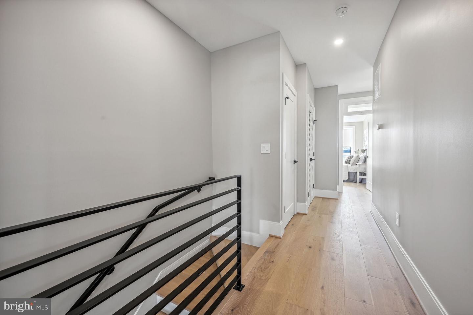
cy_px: 158
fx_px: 184
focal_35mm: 14
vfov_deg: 81.2
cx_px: 236
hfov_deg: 104.3
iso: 200
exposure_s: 1/20
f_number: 9
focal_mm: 14
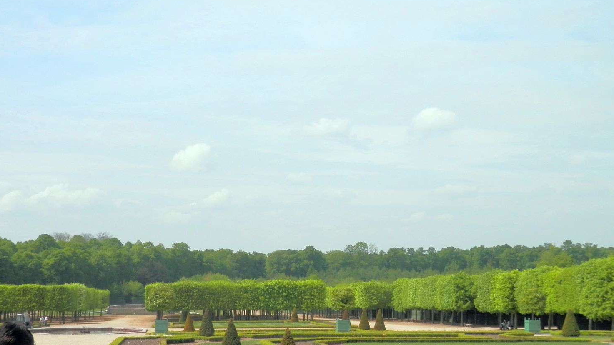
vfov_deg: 20.7
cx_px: 304
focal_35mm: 58
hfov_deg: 36.0
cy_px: 211
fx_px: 944
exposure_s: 1/125
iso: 80
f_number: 11.2
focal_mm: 8.9
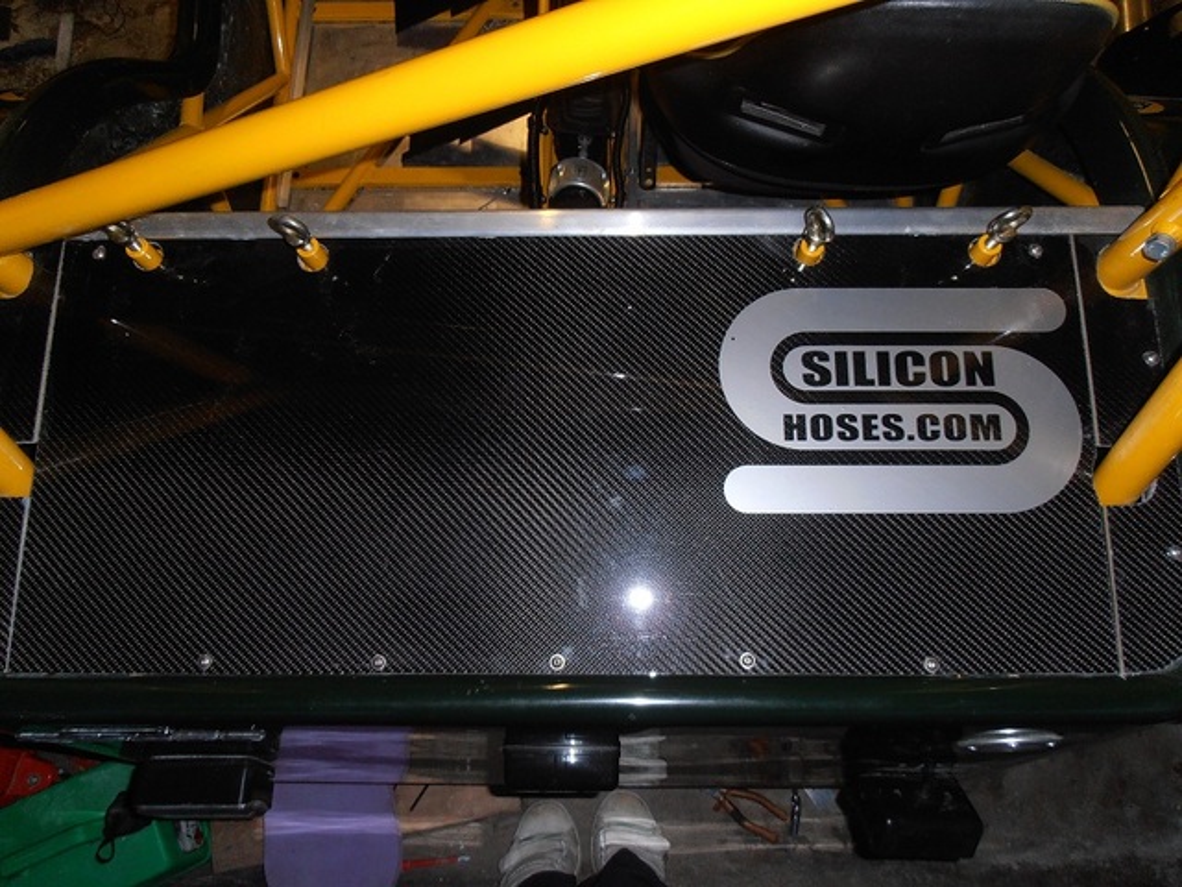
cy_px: 444
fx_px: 820
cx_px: 591
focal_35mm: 24
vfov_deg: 56.8
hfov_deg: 71.6
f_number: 3
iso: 125
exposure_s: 1/30
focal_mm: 4.2
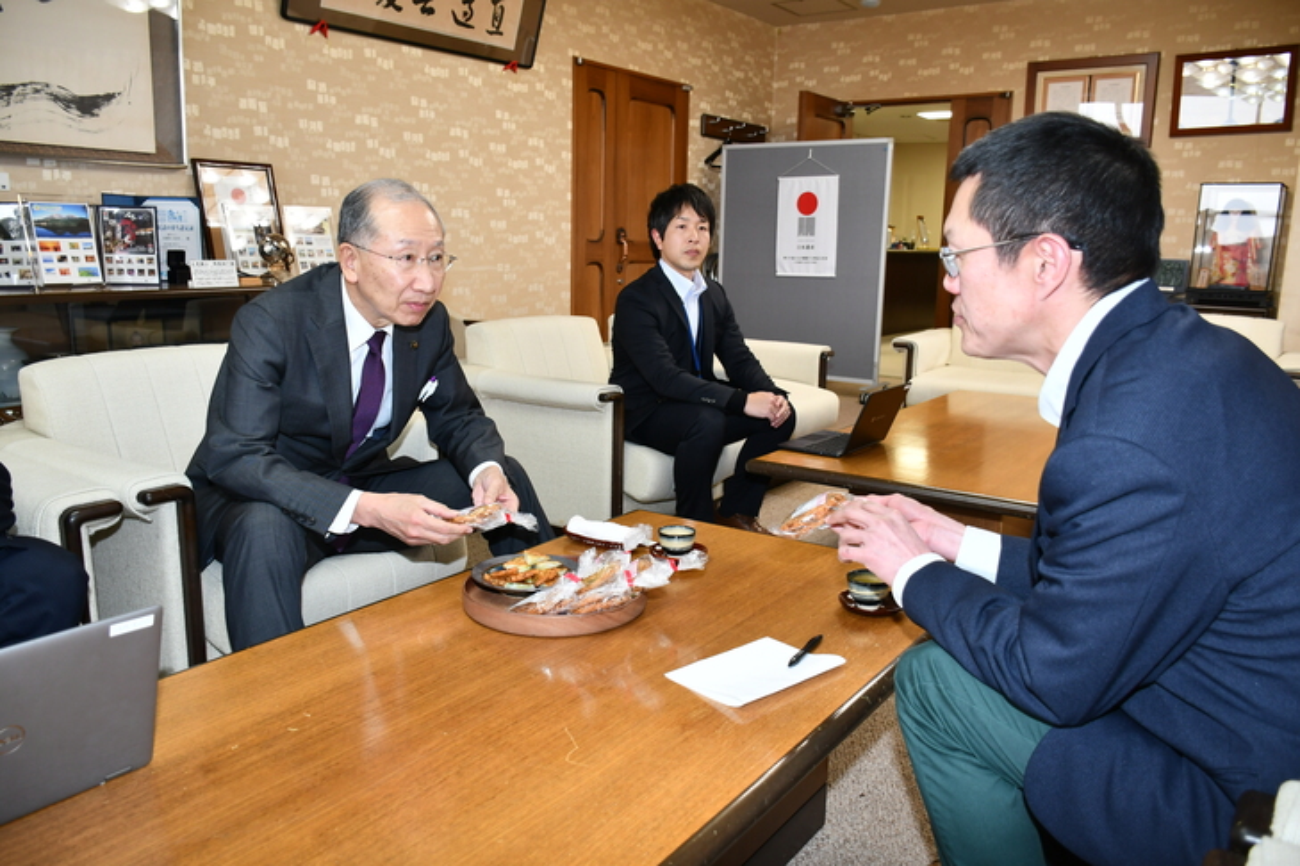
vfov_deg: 47.9
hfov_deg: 67.4
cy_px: 433
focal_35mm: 27
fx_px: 975
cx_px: 650
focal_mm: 18
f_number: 4
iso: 450
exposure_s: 1/60
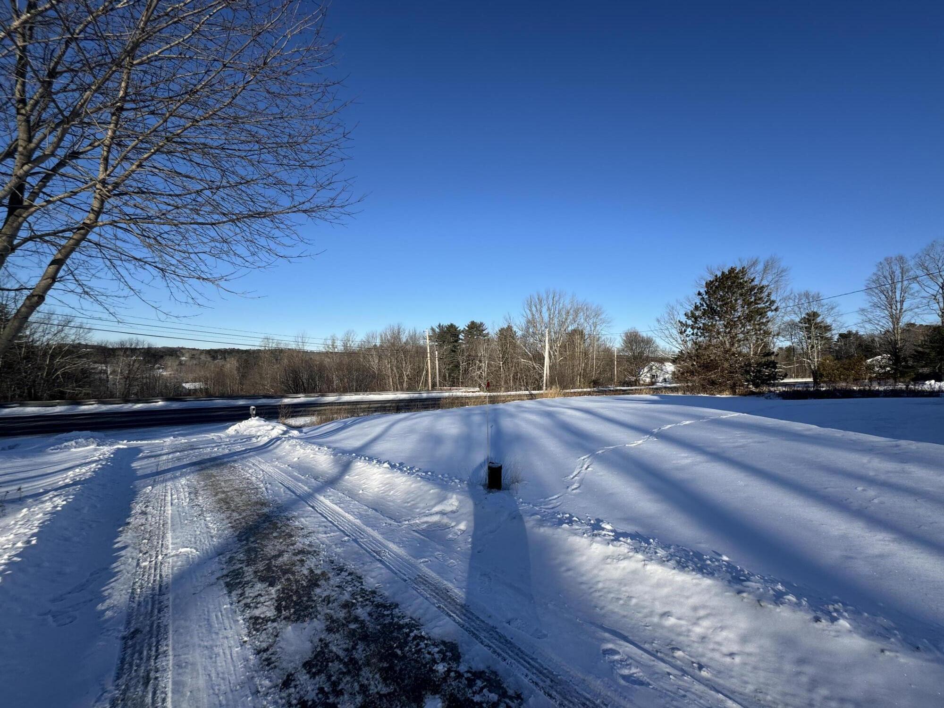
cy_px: 354
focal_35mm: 14
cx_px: 472
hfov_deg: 102.1
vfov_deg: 85.7
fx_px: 382
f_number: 2.2
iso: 50
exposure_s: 1/2674
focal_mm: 2.22
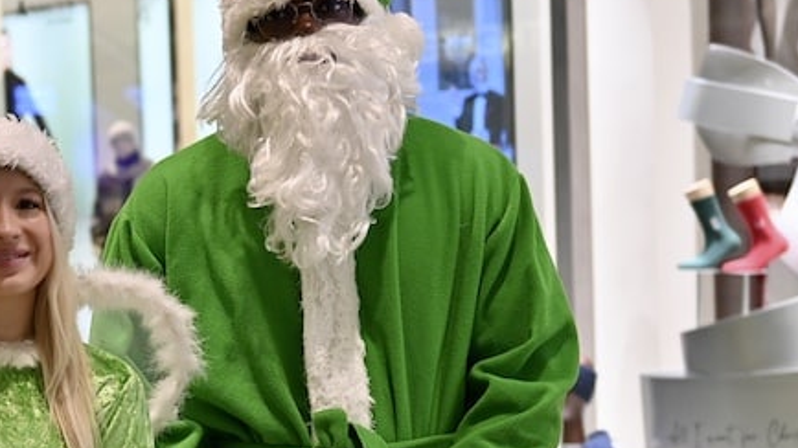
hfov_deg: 22.6
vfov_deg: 12.8
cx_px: 298
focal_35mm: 94
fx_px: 1989
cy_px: 306
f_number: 2.8
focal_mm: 38
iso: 560
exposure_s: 1/100
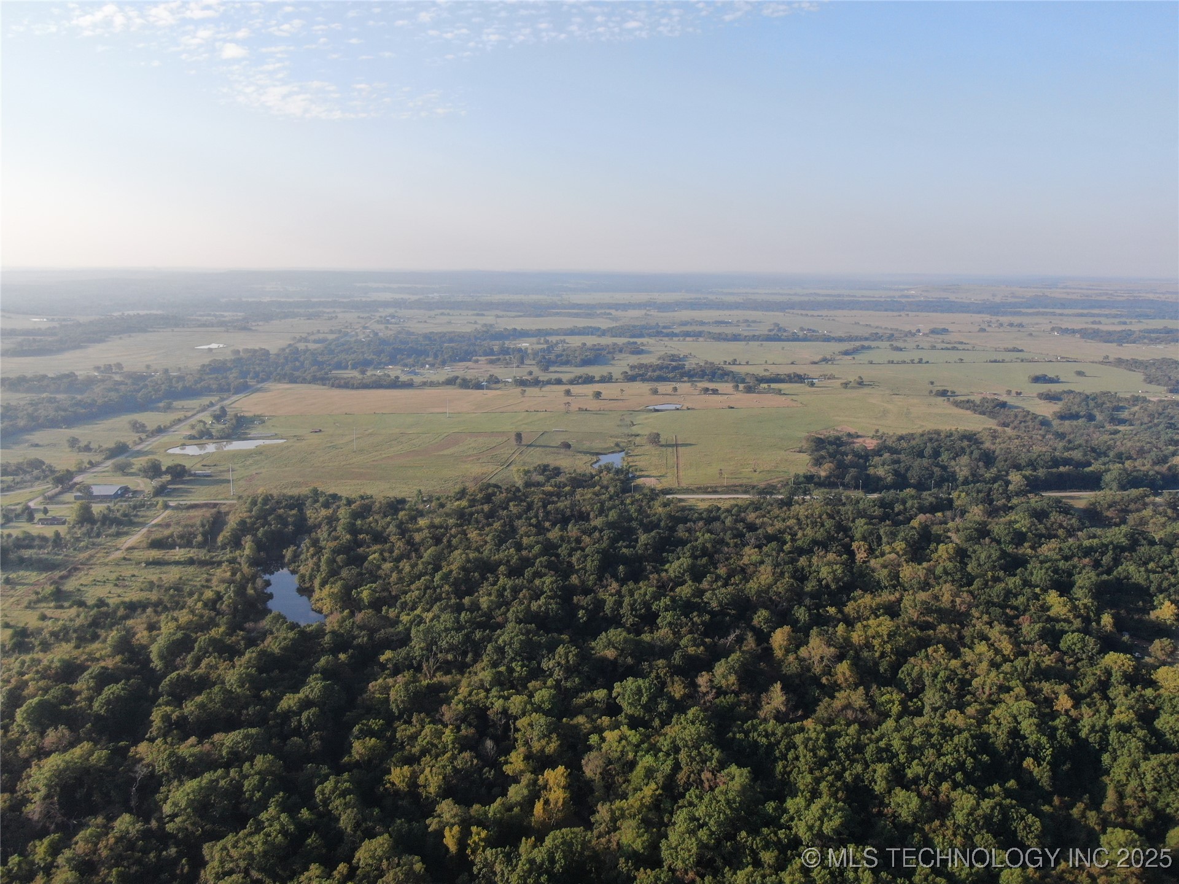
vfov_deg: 56.8
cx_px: 590
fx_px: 817
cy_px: 442
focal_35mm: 24
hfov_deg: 71.6
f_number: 2.8
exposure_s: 1/800
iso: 100
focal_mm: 4.39
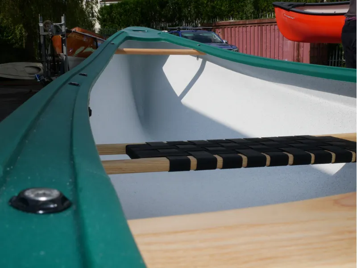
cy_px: 134
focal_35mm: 42
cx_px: 178
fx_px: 433
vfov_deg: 34.3
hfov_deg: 44.8
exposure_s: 1/160
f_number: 20
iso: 200
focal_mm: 21
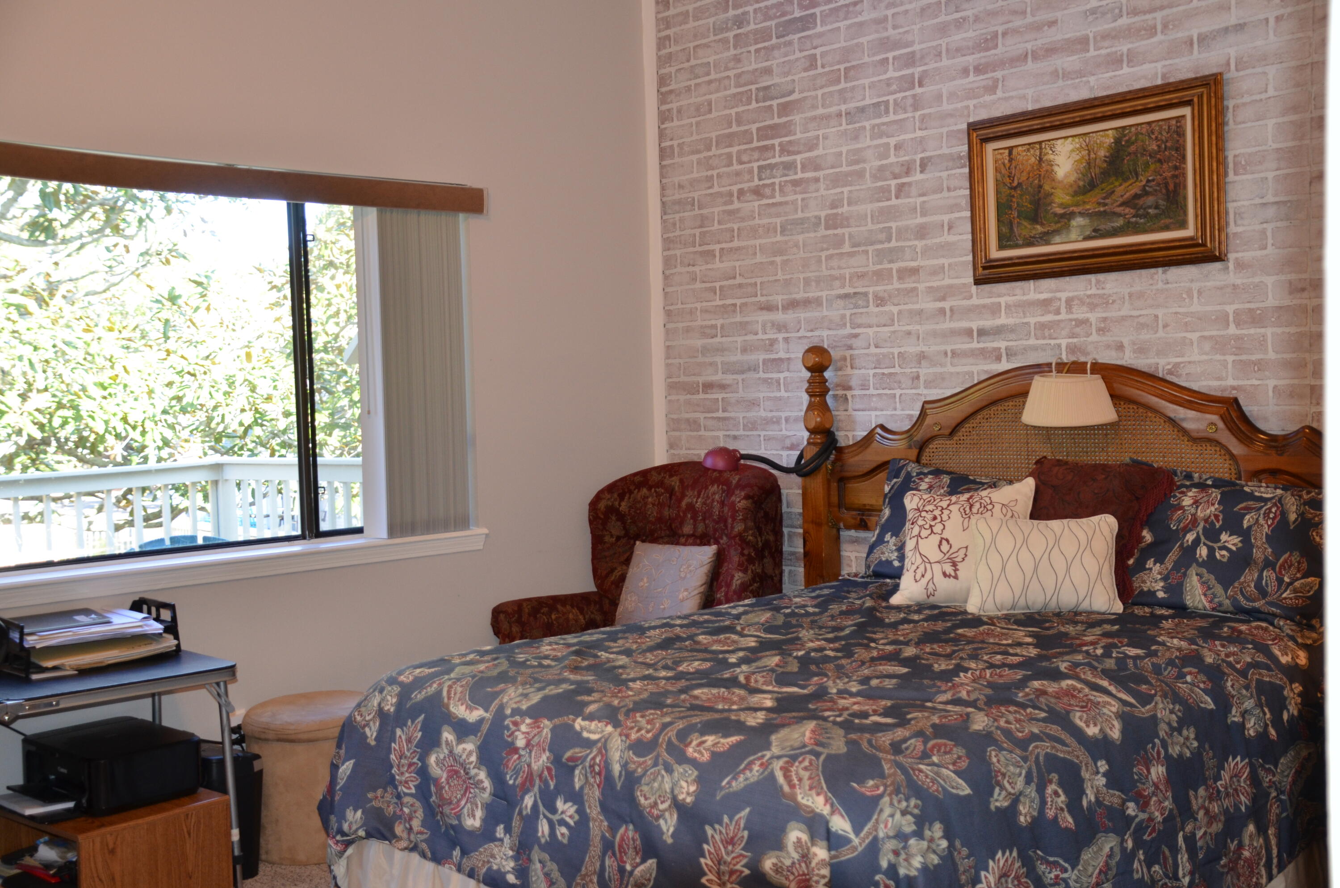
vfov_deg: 34.1
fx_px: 1449
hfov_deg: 49.6
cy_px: 444
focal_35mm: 39
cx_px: 670
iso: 500
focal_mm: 26
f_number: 3.8
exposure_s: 1/60
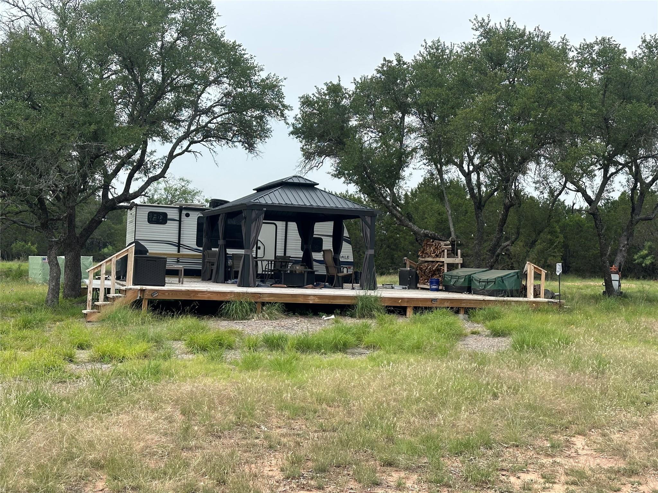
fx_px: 912
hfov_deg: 39.7
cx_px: 329
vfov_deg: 30.3
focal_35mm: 48
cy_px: 246
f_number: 1.78
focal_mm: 6.86
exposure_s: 1/1815
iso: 64
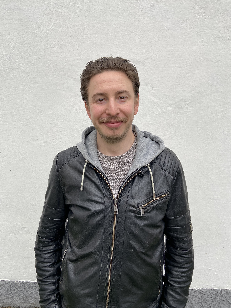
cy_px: 154
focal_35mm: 26
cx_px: 116
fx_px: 231
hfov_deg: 53.1
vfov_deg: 67.3
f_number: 1.8
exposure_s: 1/122
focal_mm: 4.25
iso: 50
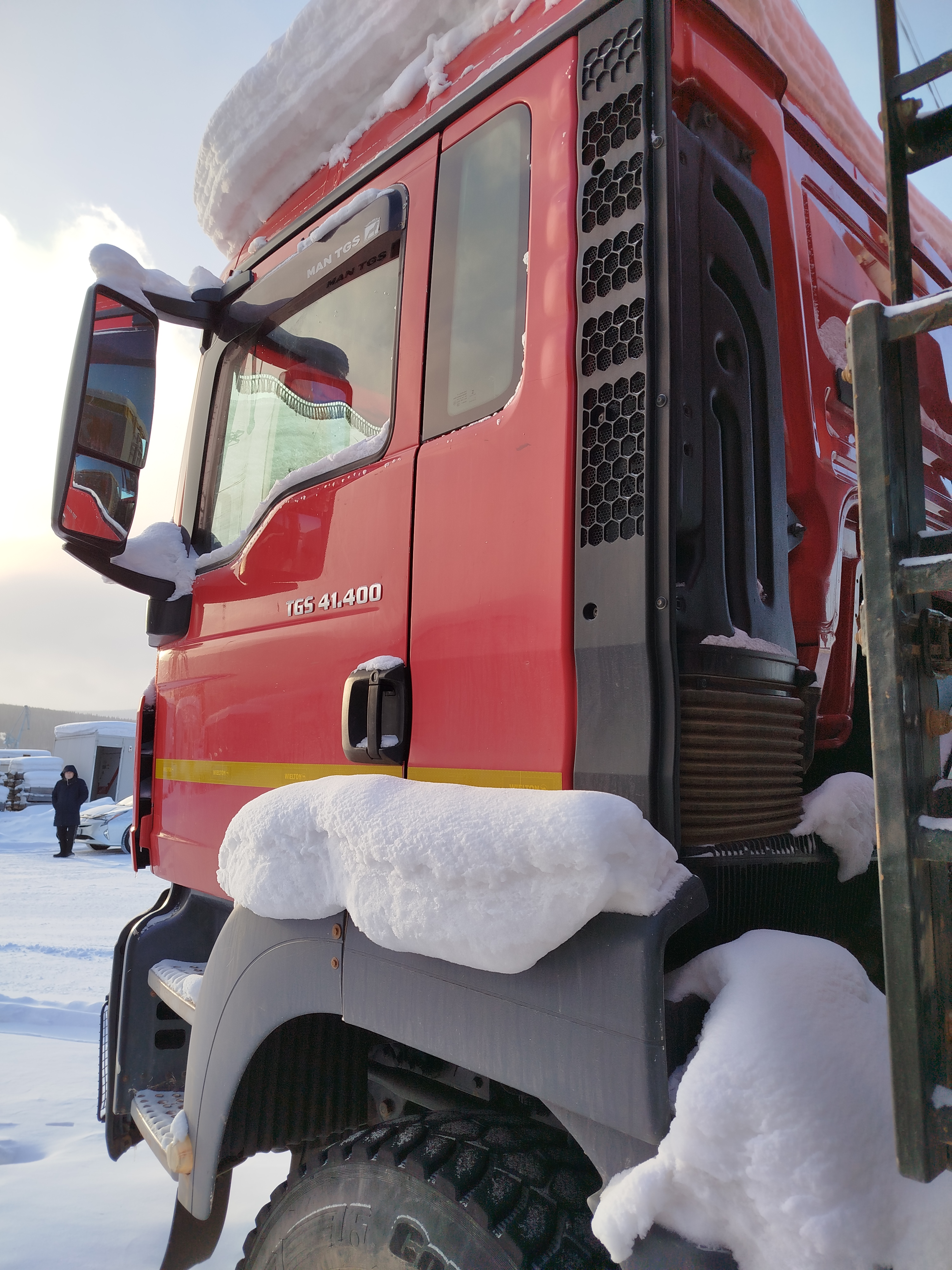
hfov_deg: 56.8
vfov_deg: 71.6
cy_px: 635
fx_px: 880
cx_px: 476
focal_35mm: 24
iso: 50
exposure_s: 1/438
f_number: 1.7
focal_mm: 5.31
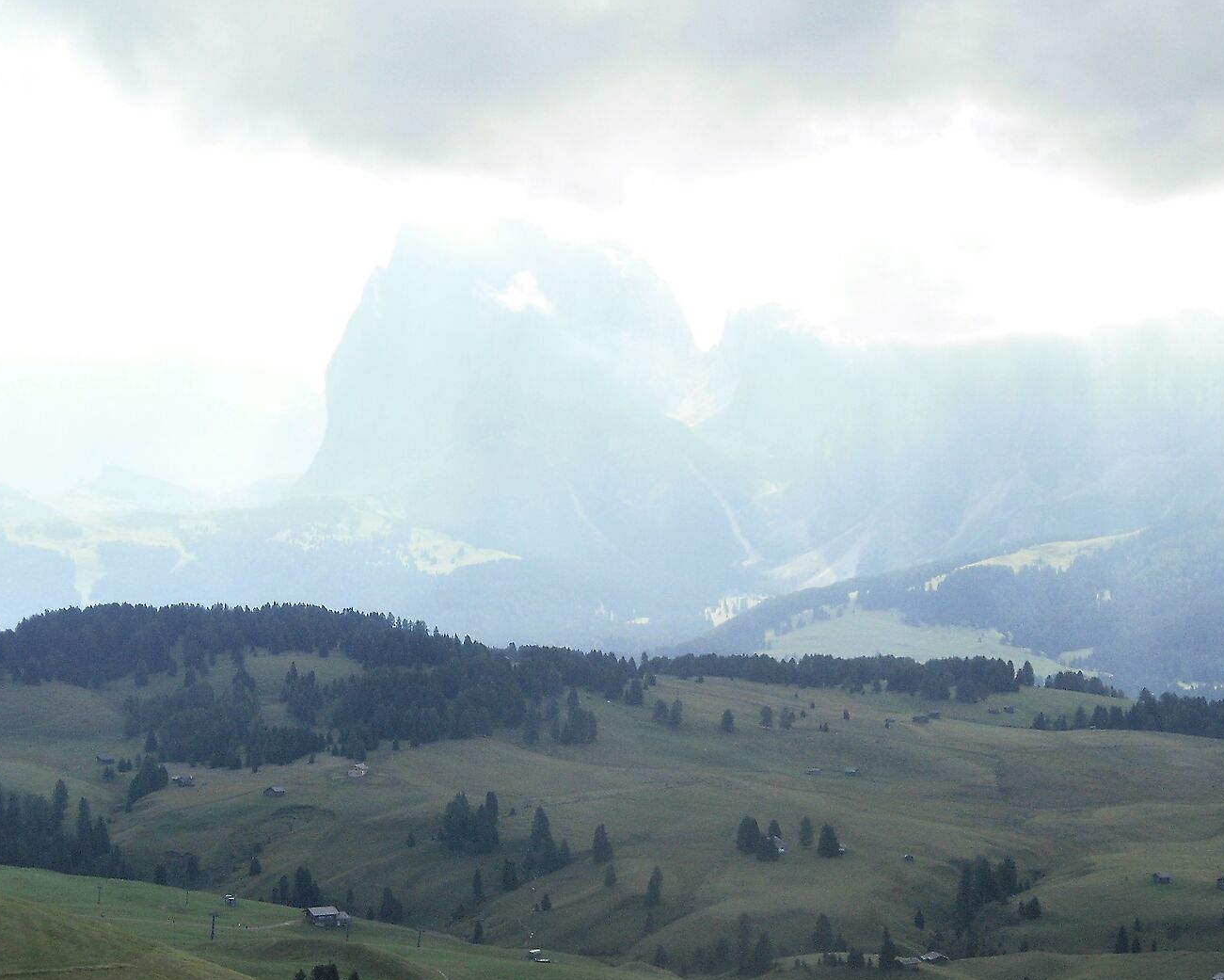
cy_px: 694
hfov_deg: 29.9
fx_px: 2282
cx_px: 484
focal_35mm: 63
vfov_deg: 24.0
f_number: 8.2
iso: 80
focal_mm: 6.3
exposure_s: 1/94
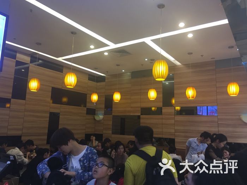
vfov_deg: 48.2
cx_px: 124
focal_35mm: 29
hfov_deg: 61.7
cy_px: 92
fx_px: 207
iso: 64
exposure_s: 1/33
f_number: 2.2
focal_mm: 4.15
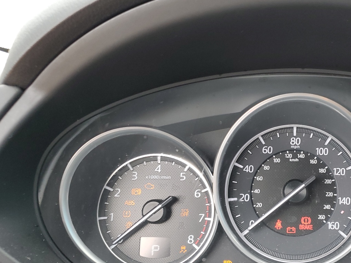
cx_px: 259
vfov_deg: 34.8
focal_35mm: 41
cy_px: 178
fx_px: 416
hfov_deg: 44.4
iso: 61
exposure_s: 1/120
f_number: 1.5
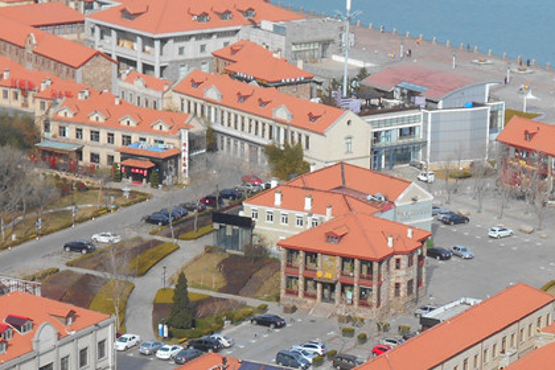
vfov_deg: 8.7
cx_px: 242
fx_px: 2420
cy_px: 327
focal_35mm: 157
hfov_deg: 13.1
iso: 80
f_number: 5.3
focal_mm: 11.6
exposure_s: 1/320
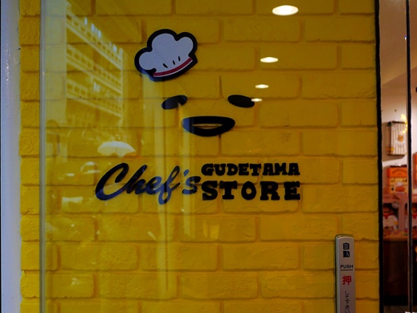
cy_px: 148
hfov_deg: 49.9
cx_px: 240
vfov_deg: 38.7
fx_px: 446
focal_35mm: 37
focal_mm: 15
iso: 200
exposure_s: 1/160
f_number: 1.7
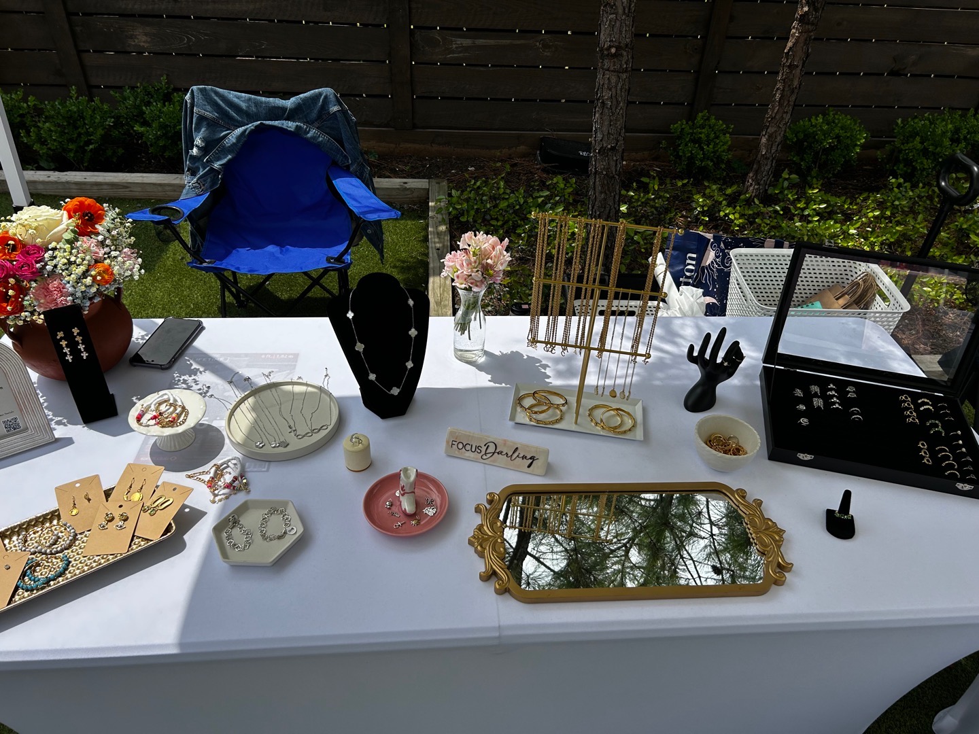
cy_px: 367
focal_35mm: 26
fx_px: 735
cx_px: 490
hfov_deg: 67.3
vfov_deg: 53.1
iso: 50
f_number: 1.5
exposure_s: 1/6211
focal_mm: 5.7
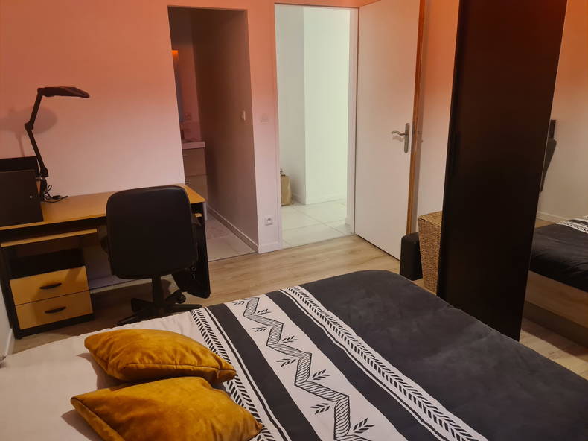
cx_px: 294
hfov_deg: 67.3
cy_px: 220
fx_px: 442
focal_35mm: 26
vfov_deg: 53.0
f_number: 1.8
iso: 640
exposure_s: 1/50
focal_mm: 5.4
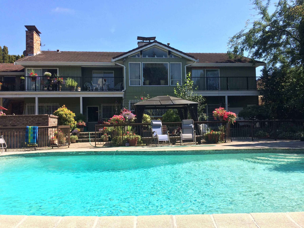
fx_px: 263
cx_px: 152
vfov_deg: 46.8
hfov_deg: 60.0
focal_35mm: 30
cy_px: 114
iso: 32
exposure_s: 1/1325
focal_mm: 4.12
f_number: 2.2
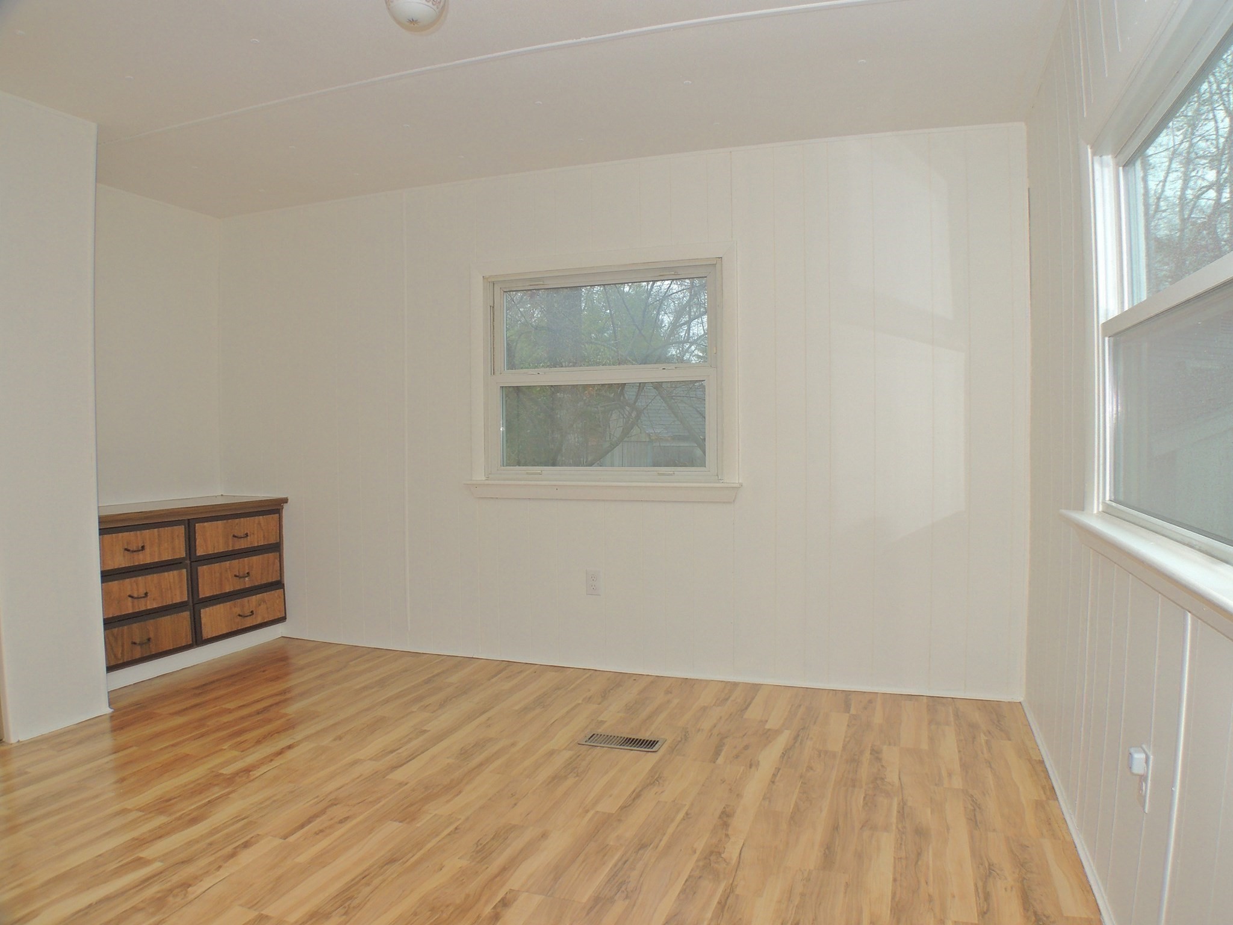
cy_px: 462
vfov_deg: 46.8
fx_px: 1069
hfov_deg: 60.0
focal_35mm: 30
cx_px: 616
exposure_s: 1/30
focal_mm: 5.3
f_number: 3.1
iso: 200
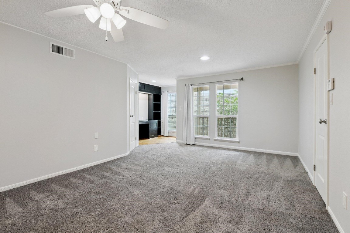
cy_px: 116
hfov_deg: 96.7
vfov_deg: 73.7
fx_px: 156
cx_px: 175
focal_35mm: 16
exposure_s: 1/13
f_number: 8
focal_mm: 16
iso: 400
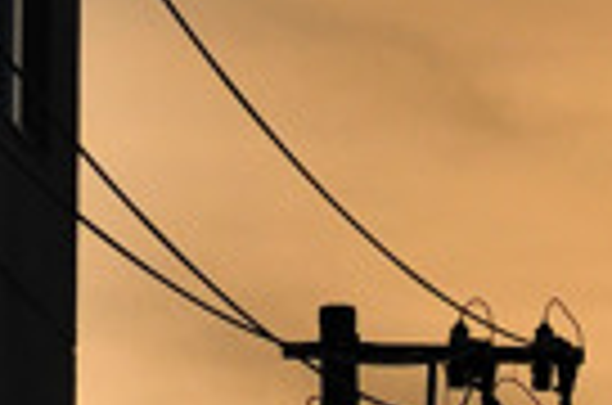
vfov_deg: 1.7
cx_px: 1354
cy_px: 1235
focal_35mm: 792
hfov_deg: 2.6
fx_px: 13433
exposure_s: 1/640
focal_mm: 70
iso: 200
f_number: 8
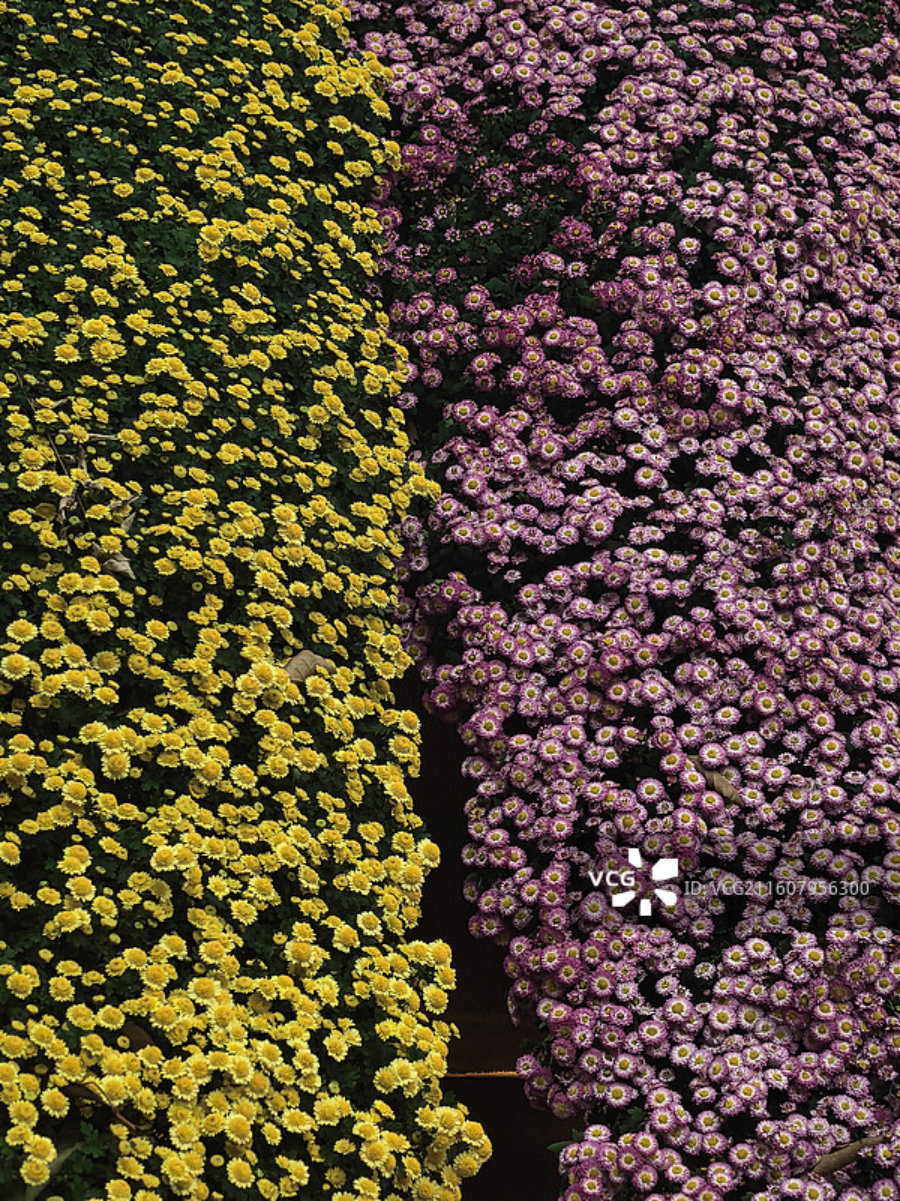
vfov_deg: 20.7
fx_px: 3293
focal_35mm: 95
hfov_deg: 15.6
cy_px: 600
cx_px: 450
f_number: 2.1
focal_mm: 15
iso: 500
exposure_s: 1/641
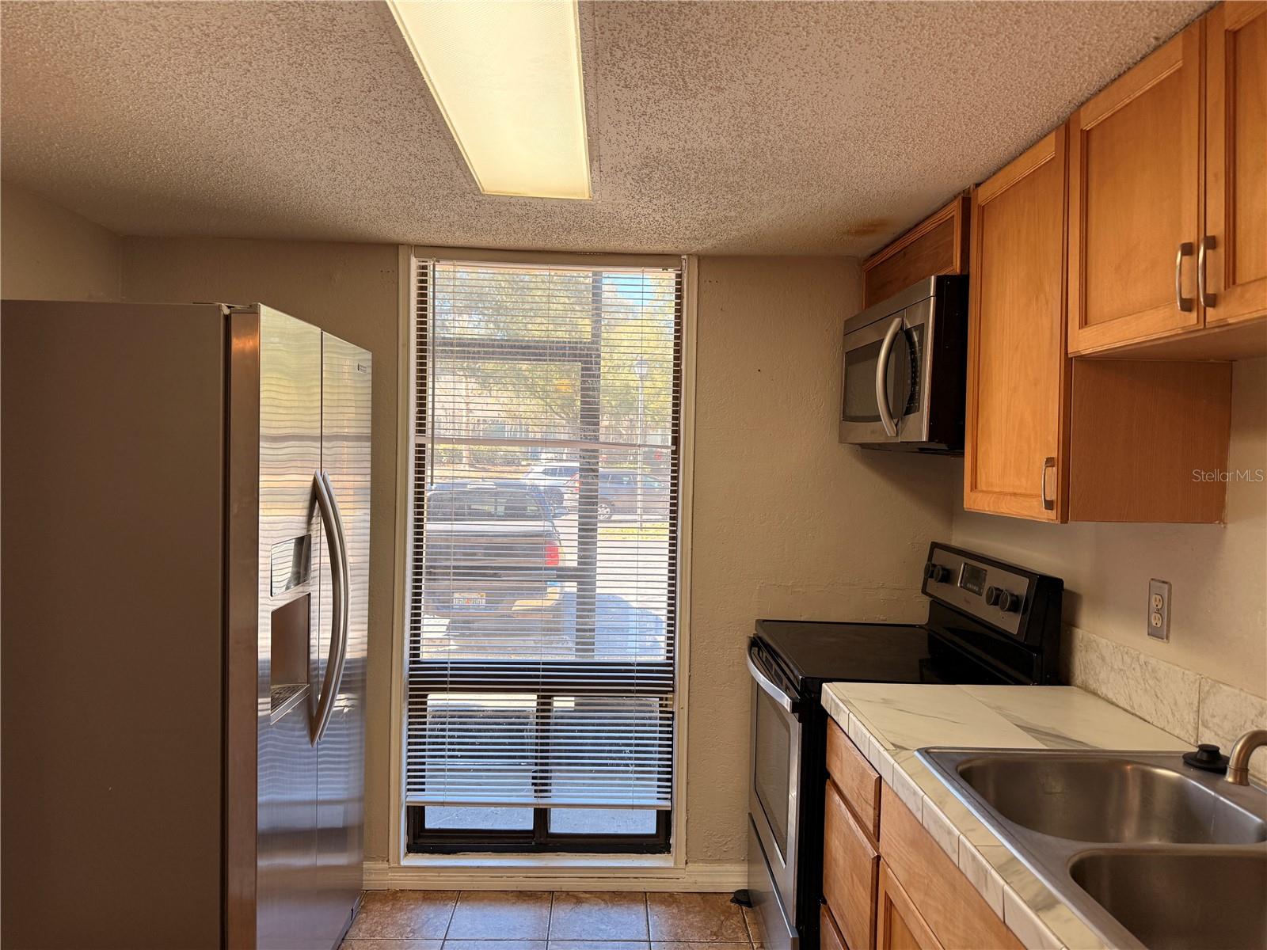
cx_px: 634
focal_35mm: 24
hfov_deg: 71.6
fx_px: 878
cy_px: 475
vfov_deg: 56.8
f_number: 1.78
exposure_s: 1/120
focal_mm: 6.76
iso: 125
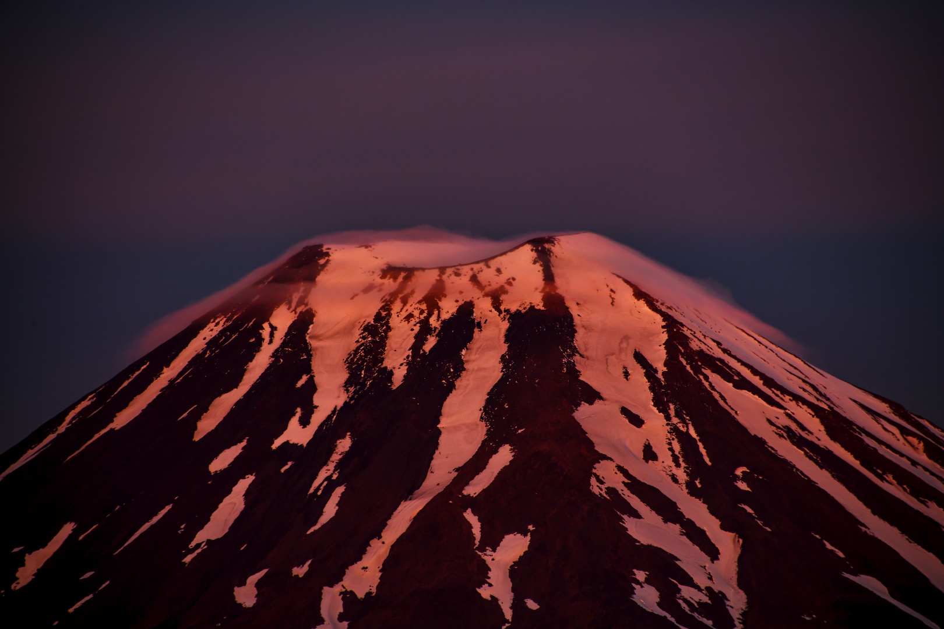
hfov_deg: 6.9
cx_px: 472
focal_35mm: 300
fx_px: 7866
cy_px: 314
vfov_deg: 4.6
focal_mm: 300
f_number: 8
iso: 160
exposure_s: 1/250
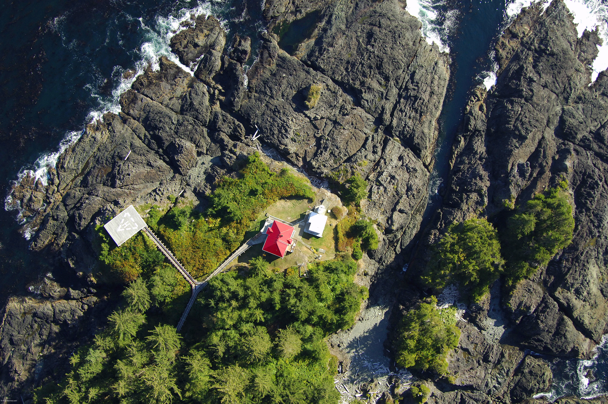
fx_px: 607
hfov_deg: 53.2
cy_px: 202
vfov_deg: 36.8
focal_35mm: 36
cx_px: 304
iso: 400
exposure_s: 1/1000
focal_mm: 24
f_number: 4.5
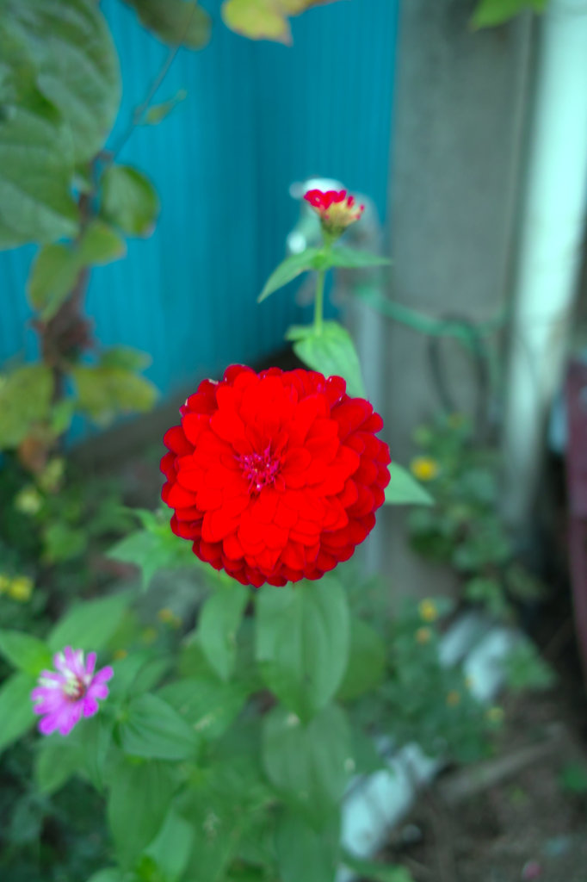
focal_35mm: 41
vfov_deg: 47.4
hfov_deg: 32.6
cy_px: 441
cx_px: 294
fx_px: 1003
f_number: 2.8
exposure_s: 1/20
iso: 100
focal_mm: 24.2
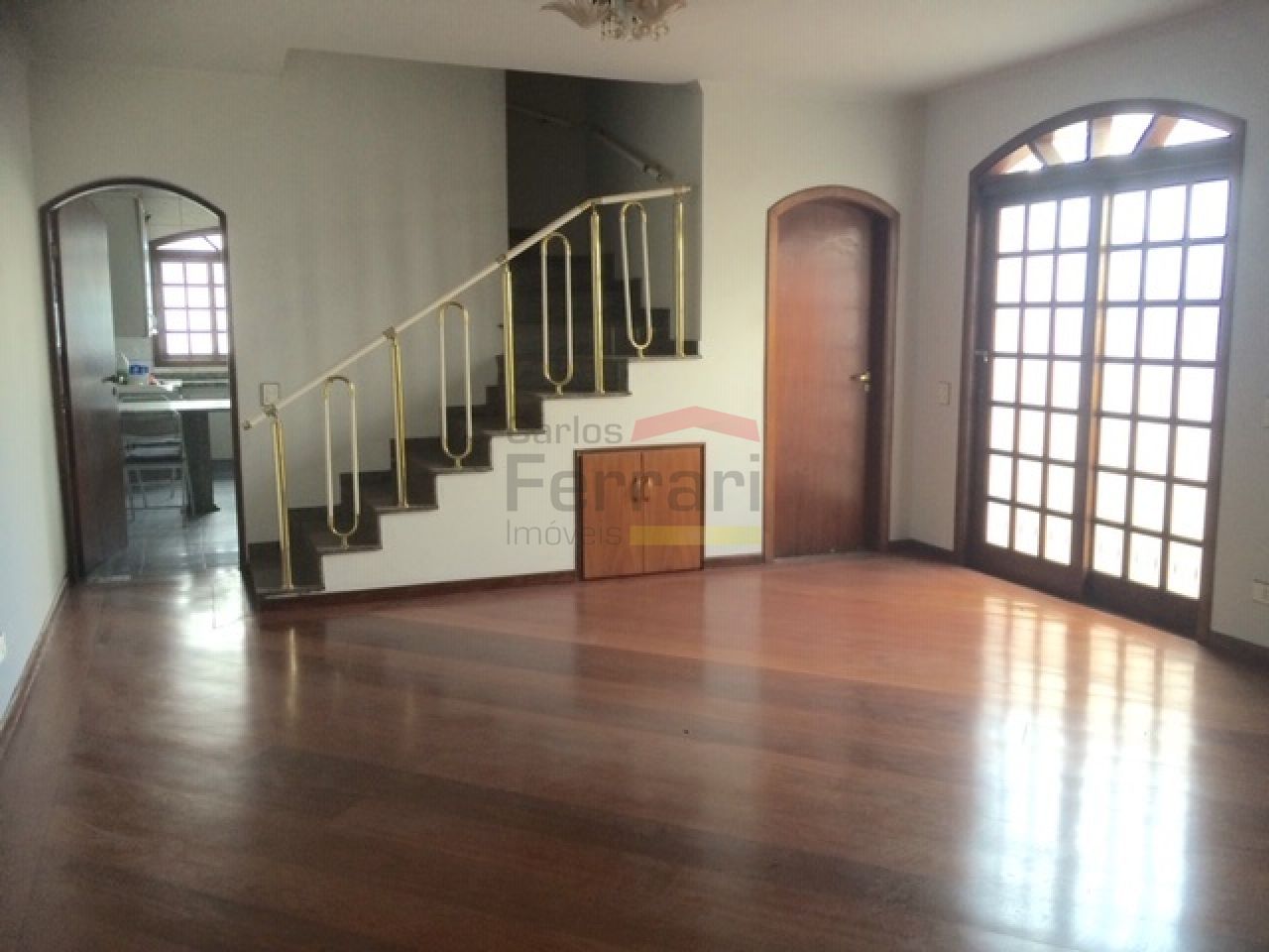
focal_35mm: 29
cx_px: 634
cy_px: 476
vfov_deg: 48.2
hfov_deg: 61.7
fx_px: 1063
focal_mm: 4.15
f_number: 2.2
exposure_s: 1/30
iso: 80
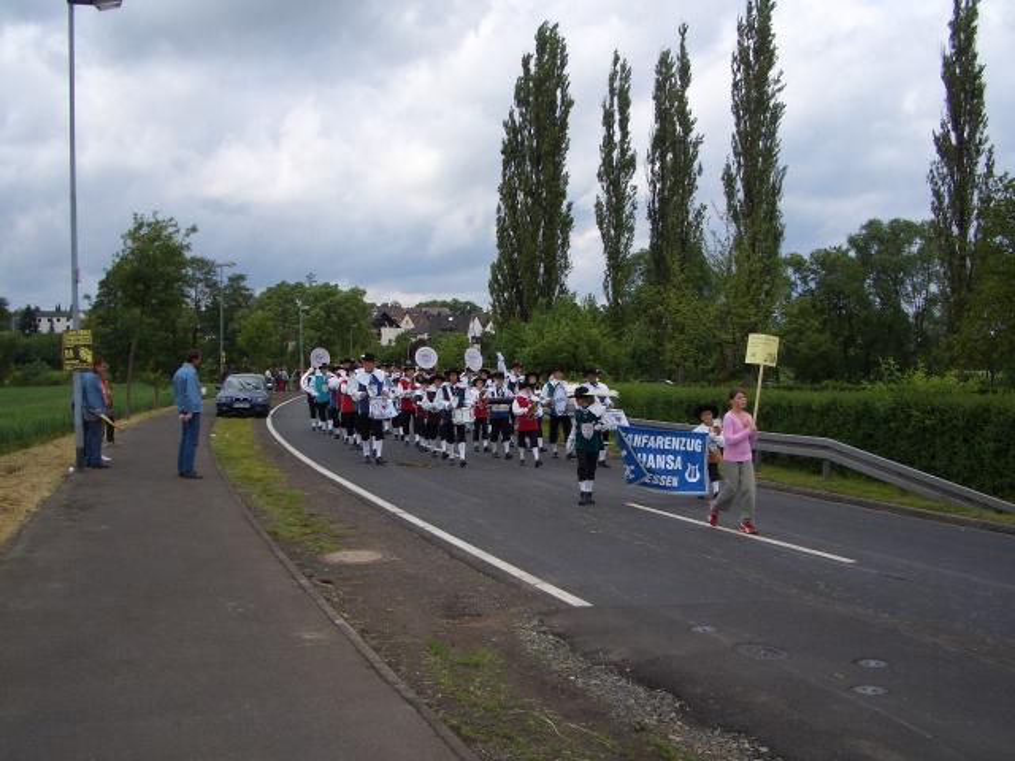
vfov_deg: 40.7
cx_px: 508
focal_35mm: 35
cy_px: 380
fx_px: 1026
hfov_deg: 52.6
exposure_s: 1/800
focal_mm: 5.8
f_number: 4.3
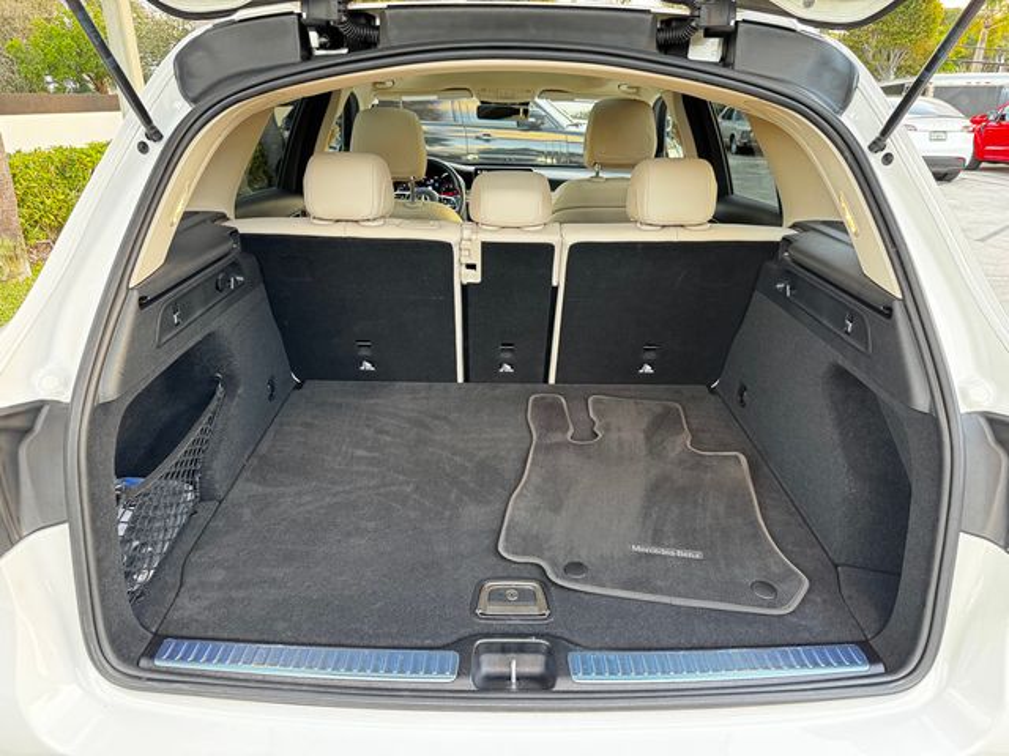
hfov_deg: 71.6
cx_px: 504
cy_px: 378
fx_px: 700
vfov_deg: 56.8
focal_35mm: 24
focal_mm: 6.76
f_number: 1.78
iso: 400
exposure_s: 1/60
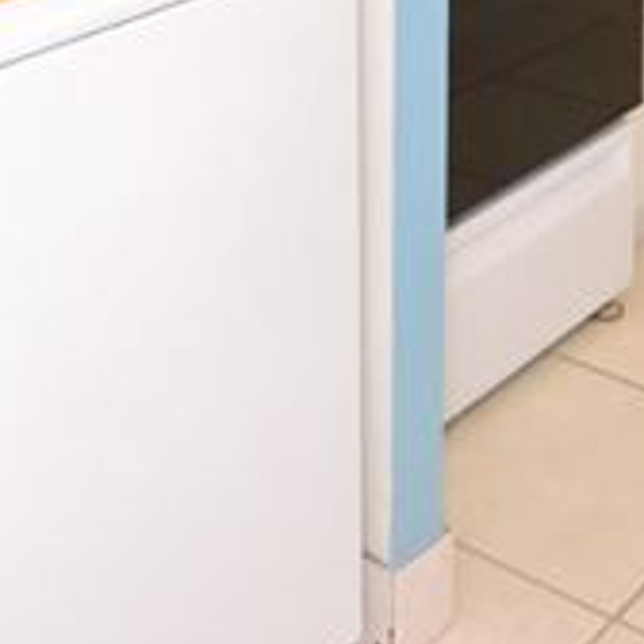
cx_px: 351
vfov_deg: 18.5
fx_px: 1768
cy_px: -288
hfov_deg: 20.6
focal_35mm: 84
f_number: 3.1
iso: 320
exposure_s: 1/30
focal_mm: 5.4
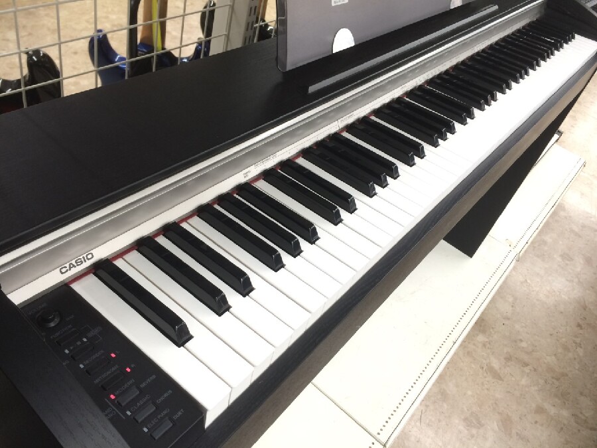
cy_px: 224
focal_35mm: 29
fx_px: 500
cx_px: 298
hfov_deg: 61.7
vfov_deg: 48.2
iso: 50
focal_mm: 4.15
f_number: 2.2
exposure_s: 1/30
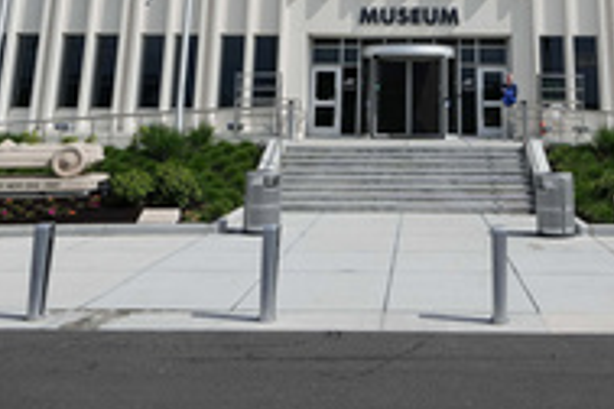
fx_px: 784
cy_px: -80
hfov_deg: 42.1
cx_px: 413
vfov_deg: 26.1
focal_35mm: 46
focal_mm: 17
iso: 320
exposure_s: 1/800
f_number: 10
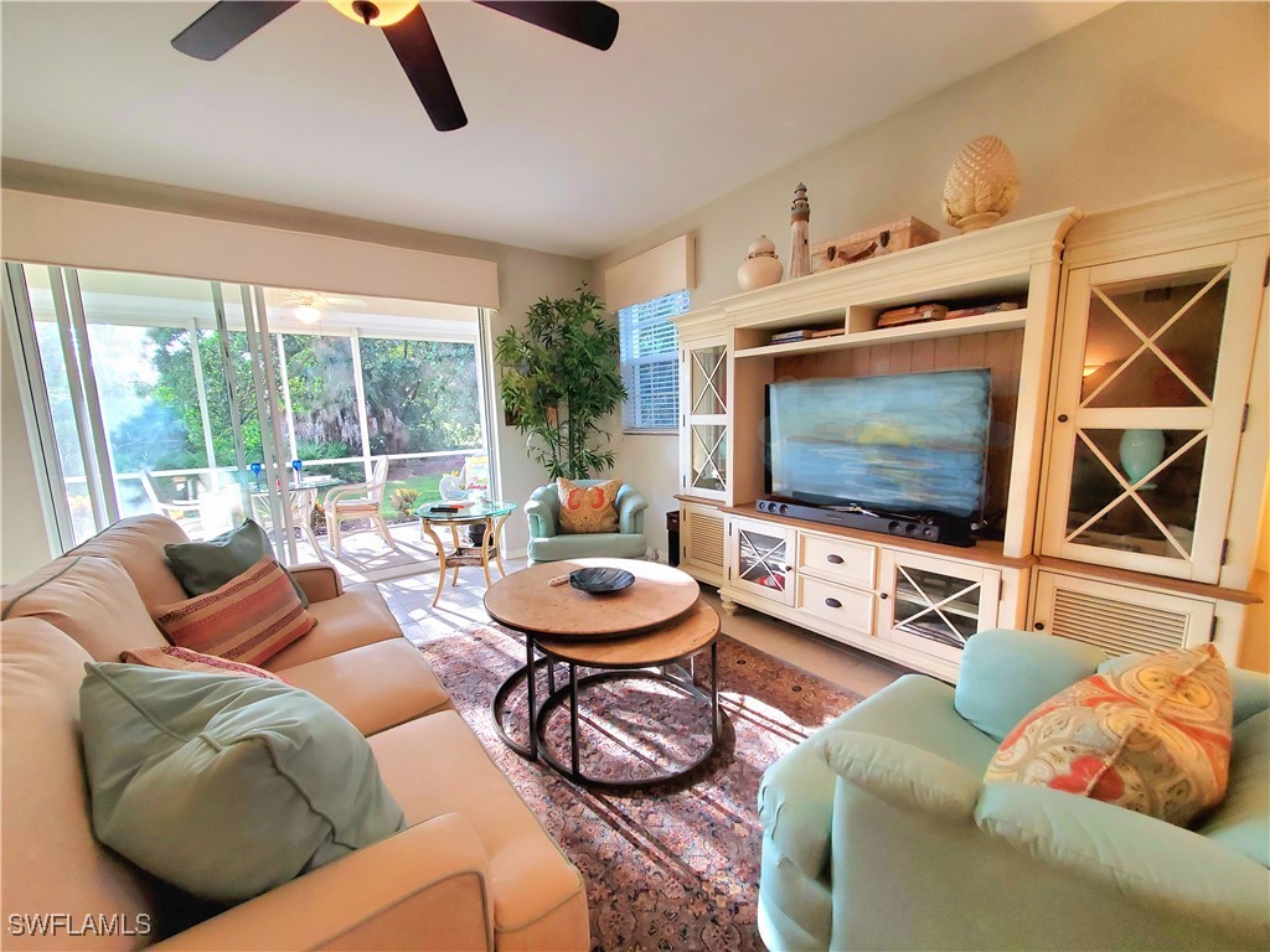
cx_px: 635
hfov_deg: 106.2
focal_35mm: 13
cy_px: 476
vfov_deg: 89.9
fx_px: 477
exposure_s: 1/60.2
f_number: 2.2
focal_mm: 1.8
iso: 125
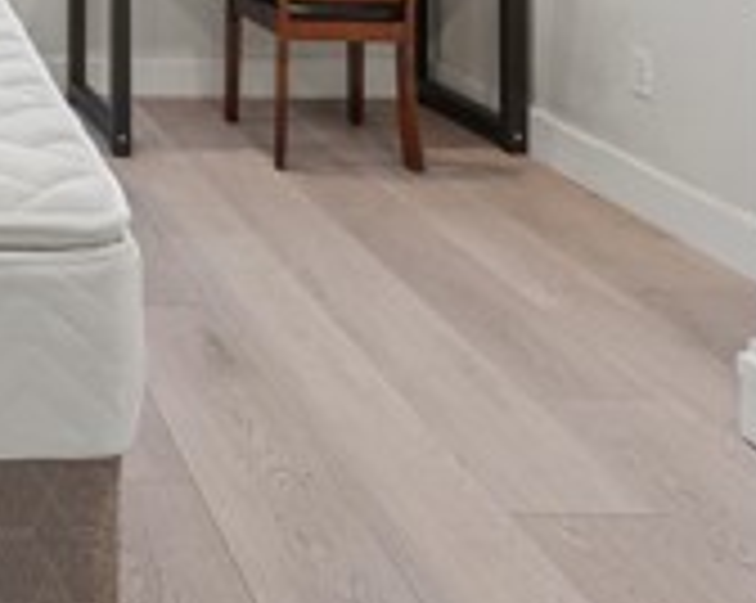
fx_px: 1117
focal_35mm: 50
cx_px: -158
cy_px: -207
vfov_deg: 25.4
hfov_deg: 31.2
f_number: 6.3
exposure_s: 1/6
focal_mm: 14
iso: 400
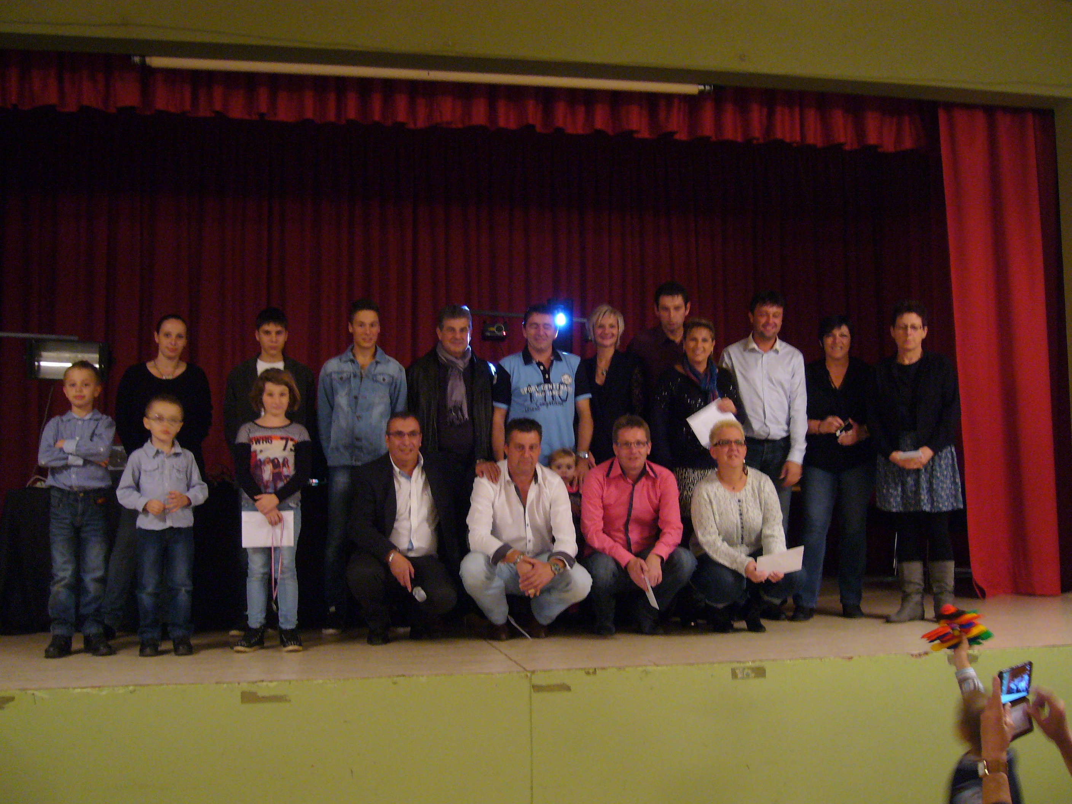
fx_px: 1239
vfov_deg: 36.0
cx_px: 536
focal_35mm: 40
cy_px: 402
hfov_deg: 46.8
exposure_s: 1/8
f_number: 3
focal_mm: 6.6
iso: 200
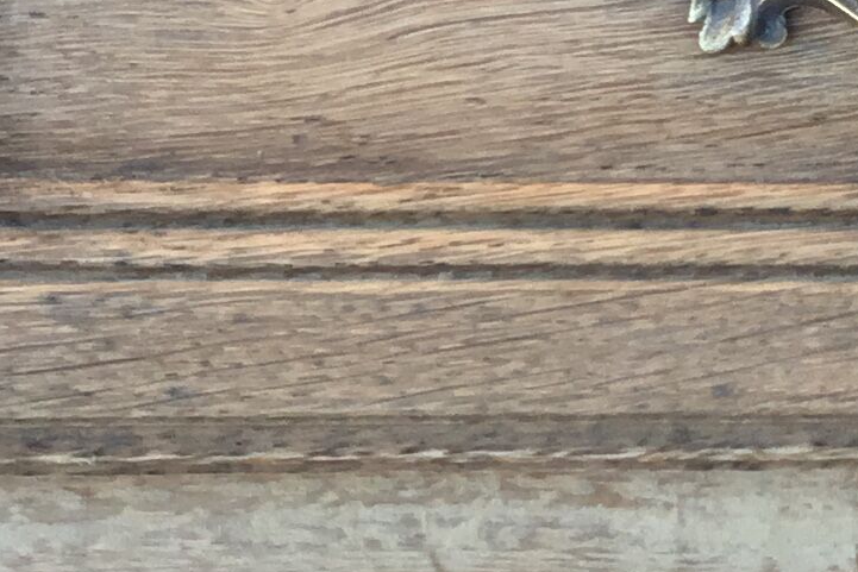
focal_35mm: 146
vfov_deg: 9.3
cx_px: 970
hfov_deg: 13.7
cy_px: -70
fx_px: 3480
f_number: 2.4
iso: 25
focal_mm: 3.3
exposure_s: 1/100
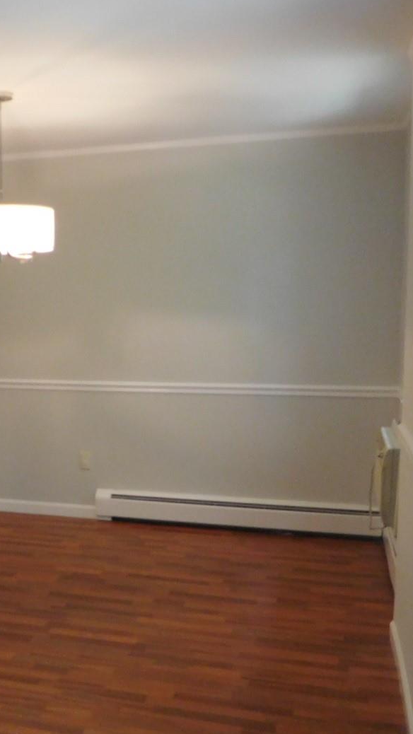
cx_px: 5
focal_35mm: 42
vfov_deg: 48.4
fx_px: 818
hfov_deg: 26.9
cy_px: 375
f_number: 3.4
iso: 400
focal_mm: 4.5
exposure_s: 1/30
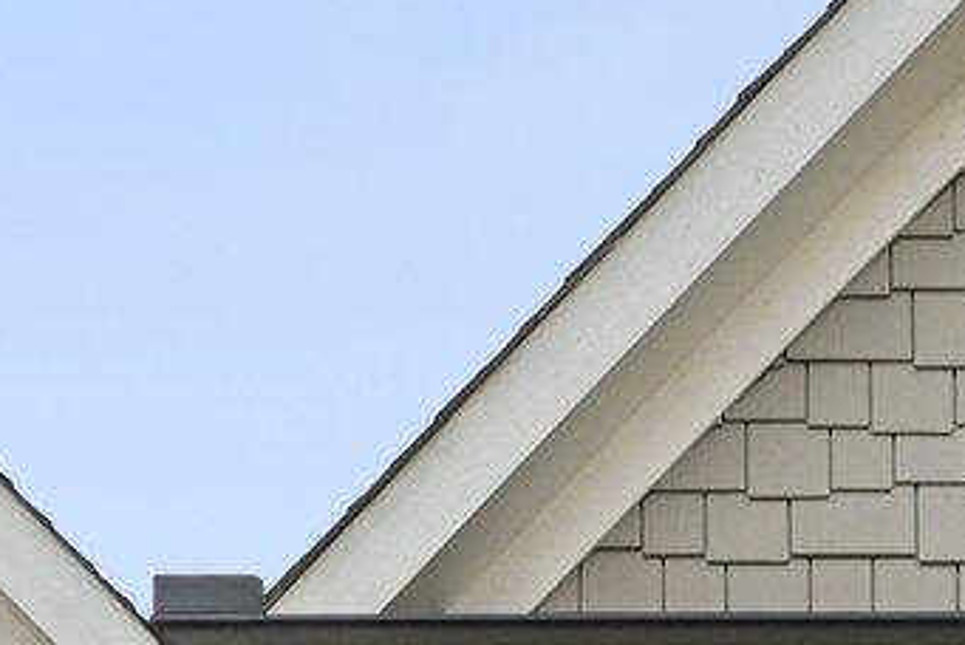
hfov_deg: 13.4
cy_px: 1648
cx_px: 1438
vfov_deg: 8.6
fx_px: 3863
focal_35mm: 144
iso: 200
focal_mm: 24
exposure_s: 1/250
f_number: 9
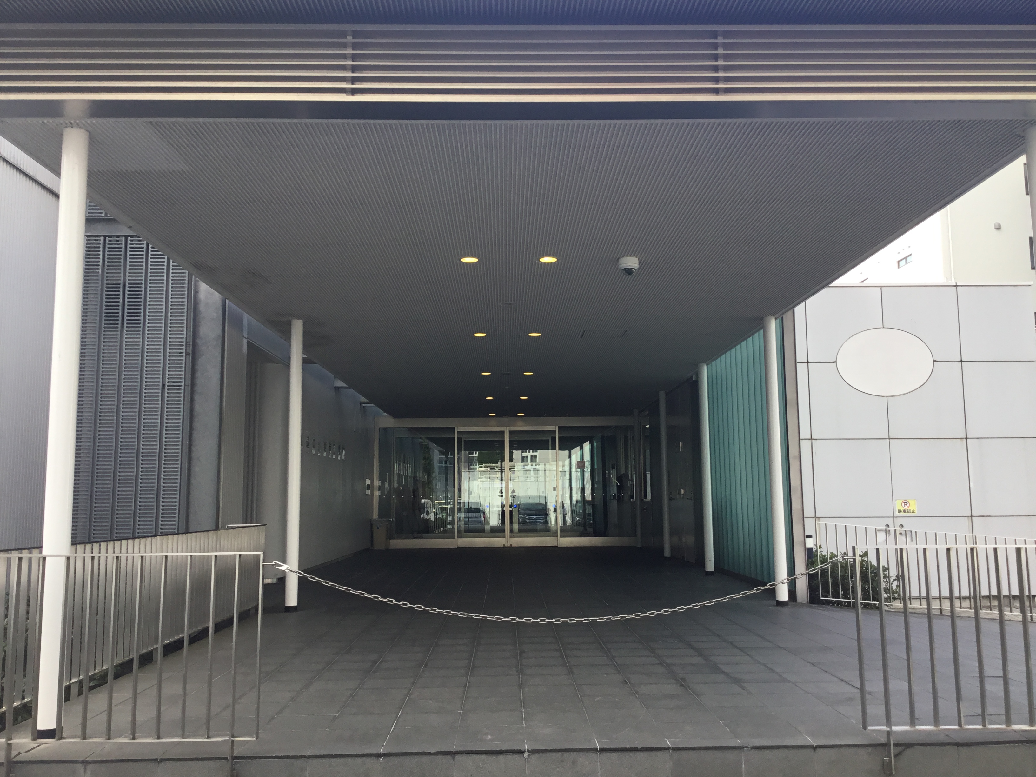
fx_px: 928
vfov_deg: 45.4
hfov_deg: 58.4
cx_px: 518
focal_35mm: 31
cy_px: 388
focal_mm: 3.3
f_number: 2.4
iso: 25
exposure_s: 1/291
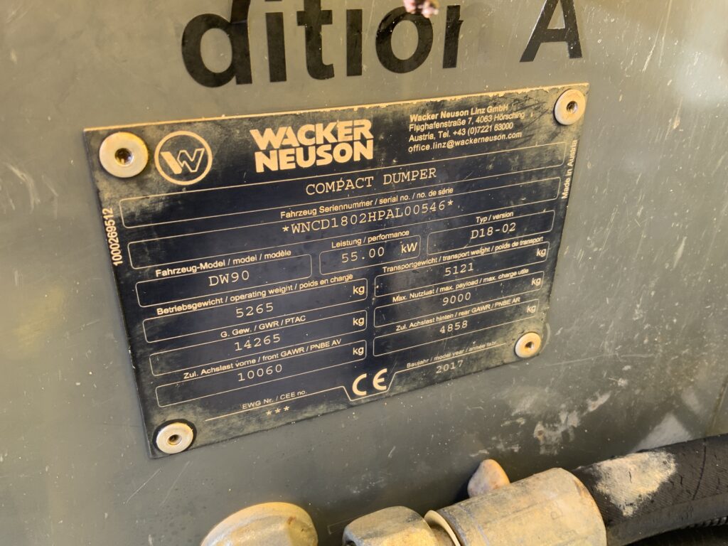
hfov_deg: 61.7
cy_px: 273
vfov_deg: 48.2
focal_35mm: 29
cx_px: 364
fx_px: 610
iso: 40
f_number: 1.8
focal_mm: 3
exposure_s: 1/122
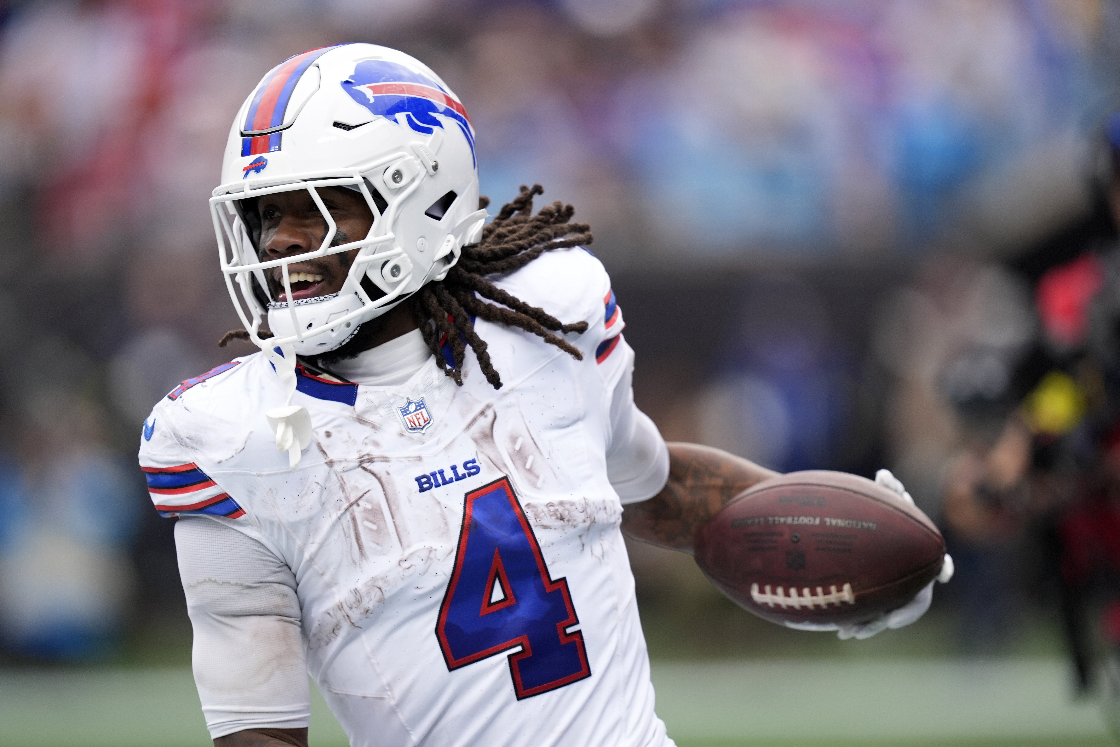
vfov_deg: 3.1
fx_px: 13813
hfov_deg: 4.6
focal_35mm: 444
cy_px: 411
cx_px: 513
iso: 500
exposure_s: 1/2000
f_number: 2.8
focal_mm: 400
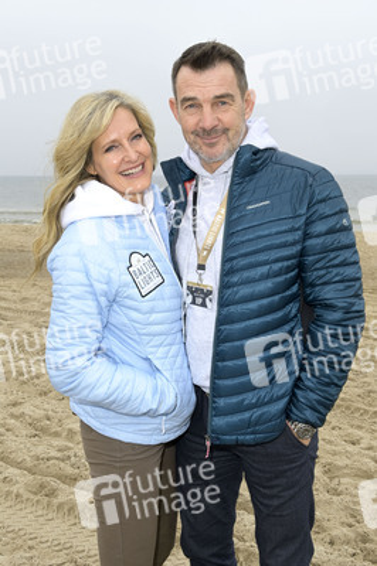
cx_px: 188
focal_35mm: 38
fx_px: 598
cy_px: 283
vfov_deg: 50.7
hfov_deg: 35.0
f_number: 9
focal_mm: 38
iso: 640
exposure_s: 1/250
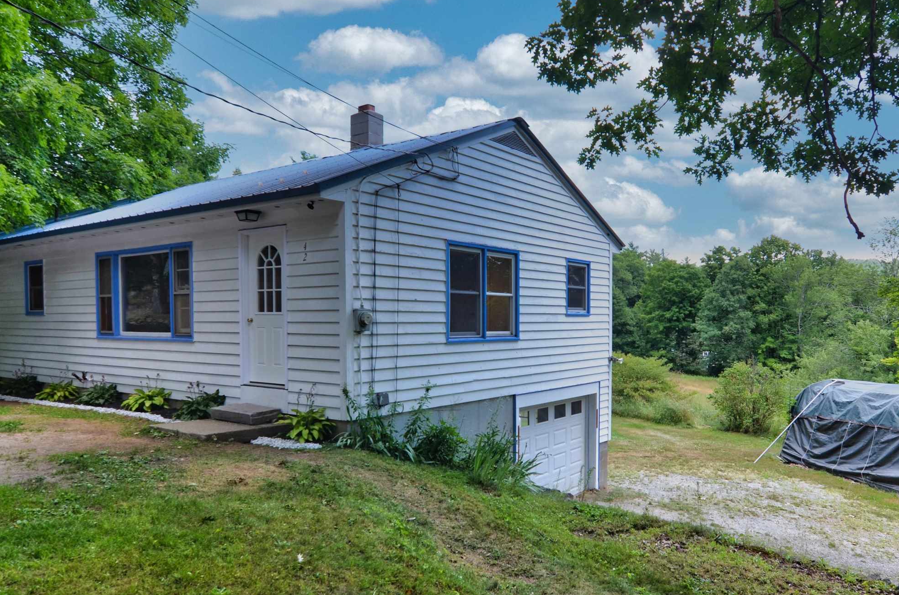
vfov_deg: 49.6
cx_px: 504
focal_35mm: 26
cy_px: 341
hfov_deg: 69.7
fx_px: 642
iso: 200
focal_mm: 11
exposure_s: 1/160
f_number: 6.3
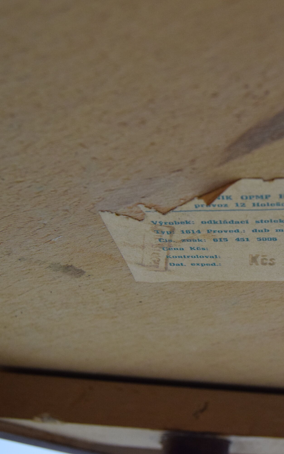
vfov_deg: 36.9
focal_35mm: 55
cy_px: 227
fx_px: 681
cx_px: 267
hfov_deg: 22.8
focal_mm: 24
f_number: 5.6
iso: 1600
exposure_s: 1/125
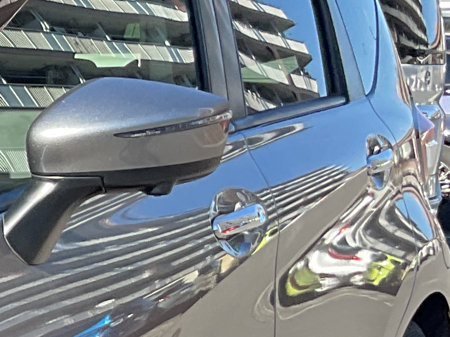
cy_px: 467
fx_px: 2002
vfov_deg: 9.4
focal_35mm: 154
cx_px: -422
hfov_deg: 11.6
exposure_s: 1/412
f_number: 1.8
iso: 16
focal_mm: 3
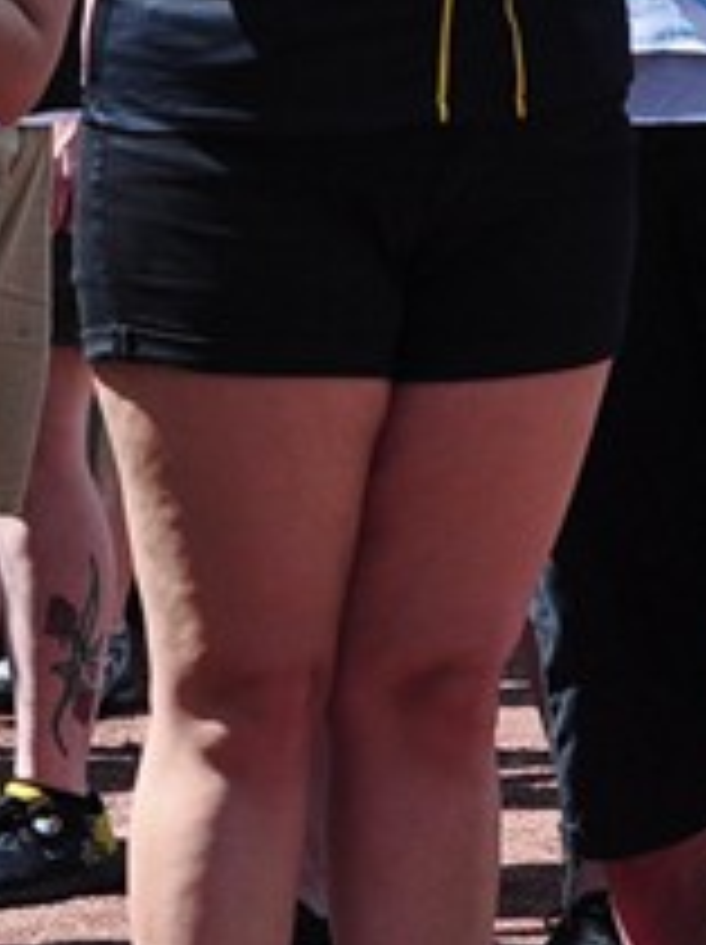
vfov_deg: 5.7
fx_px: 9346
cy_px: -392
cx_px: -220
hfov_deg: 4.3
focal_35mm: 343
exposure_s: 1/500
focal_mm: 50
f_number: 5
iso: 200
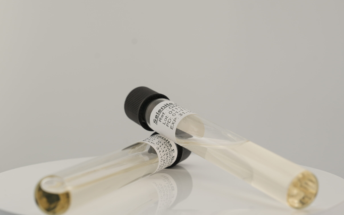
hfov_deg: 18.4
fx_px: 1059
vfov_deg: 11.6
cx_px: 166
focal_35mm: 113
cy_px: 112
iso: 100
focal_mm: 70
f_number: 8
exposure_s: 1/125
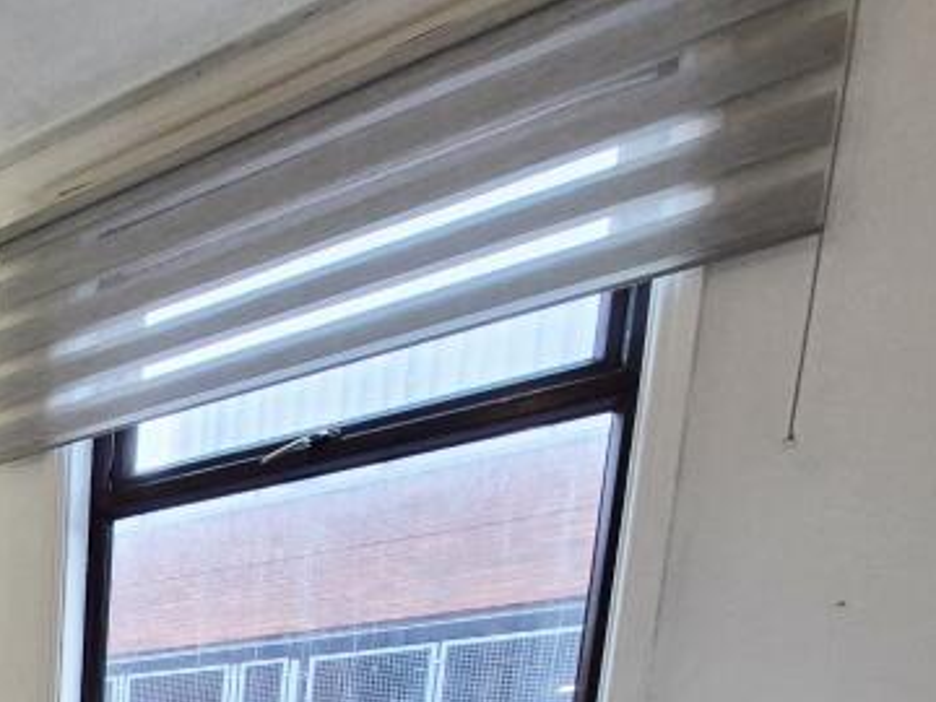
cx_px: -382
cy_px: 996
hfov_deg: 31.9
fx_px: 1000
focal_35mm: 37
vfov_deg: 28.5
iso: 200
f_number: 2.2
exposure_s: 1/50
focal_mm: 1.74
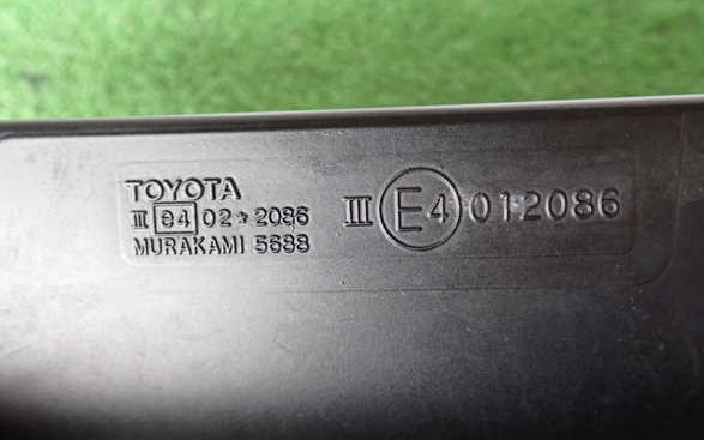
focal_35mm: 39
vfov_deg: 32.8
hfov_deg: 50.4
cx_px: 350
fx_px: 748
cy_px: 218
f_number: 2.5
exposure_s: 1/40
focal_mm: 6.37
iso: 800
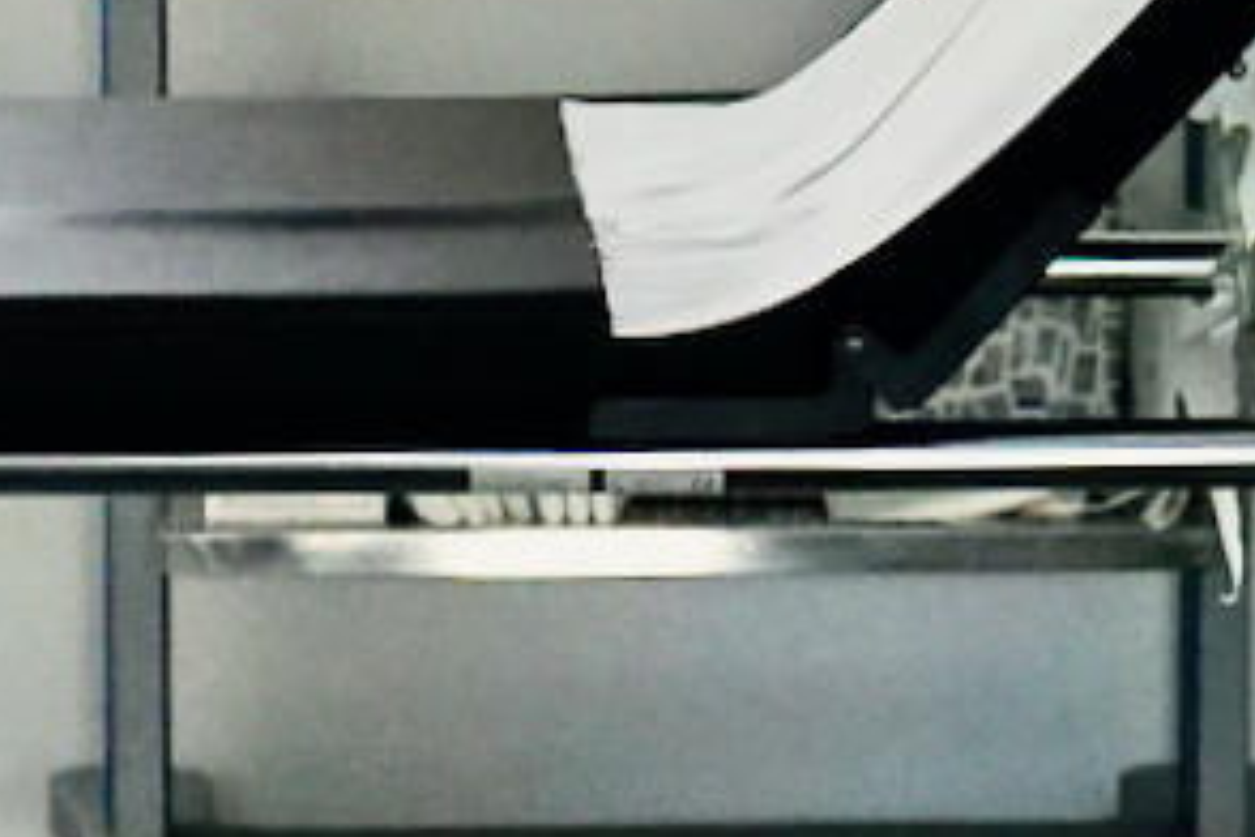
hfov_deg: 7.6
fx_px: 9412
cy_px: 564
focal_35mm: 270
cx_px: 316
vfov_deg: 5.1
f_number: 4
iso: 8000
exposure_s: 1/160
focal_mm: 62
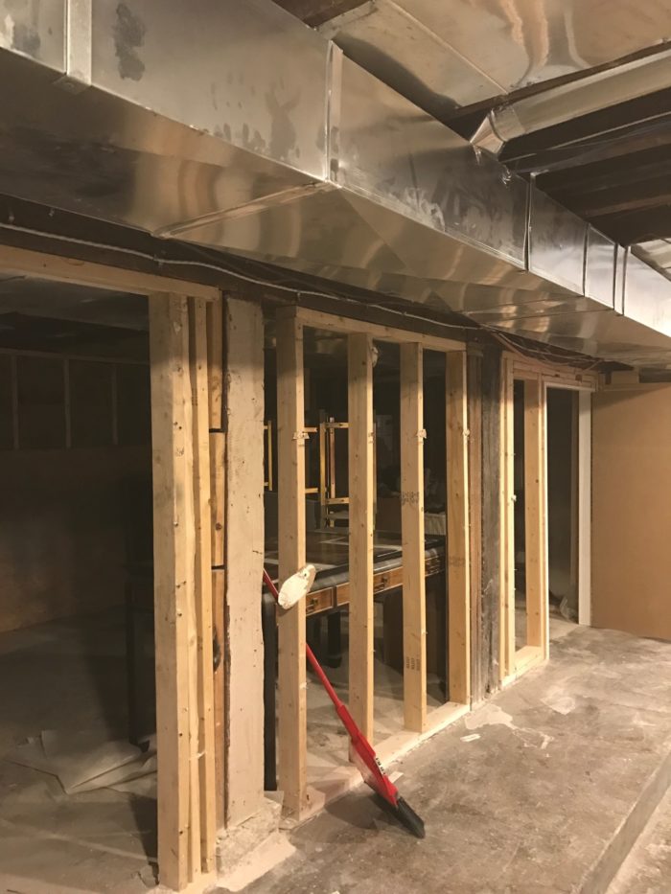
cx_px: 336
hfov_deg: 49.8
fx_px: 724
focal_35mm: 28
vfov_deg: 63.4
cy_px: 447
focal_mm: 3.99
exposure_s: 1/9
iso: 100
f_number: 1.8
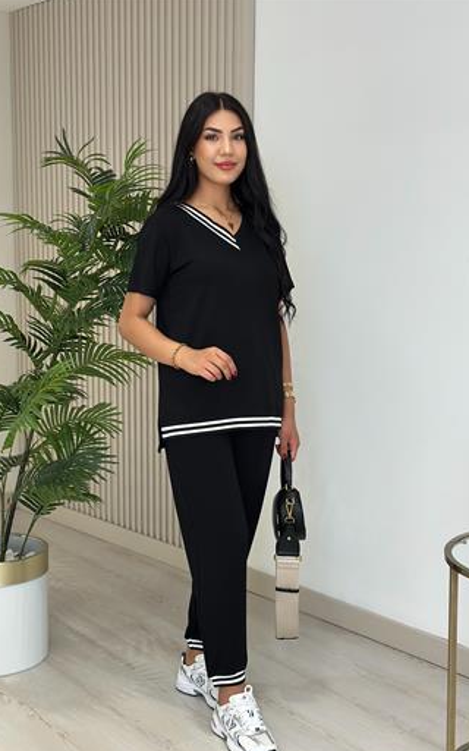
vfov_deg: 38.2
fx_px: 1084
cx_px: 229
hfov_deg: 24.4
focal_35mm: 53
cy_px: 384
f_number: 1.78
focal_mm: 6.86
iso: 80
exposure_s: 1/242
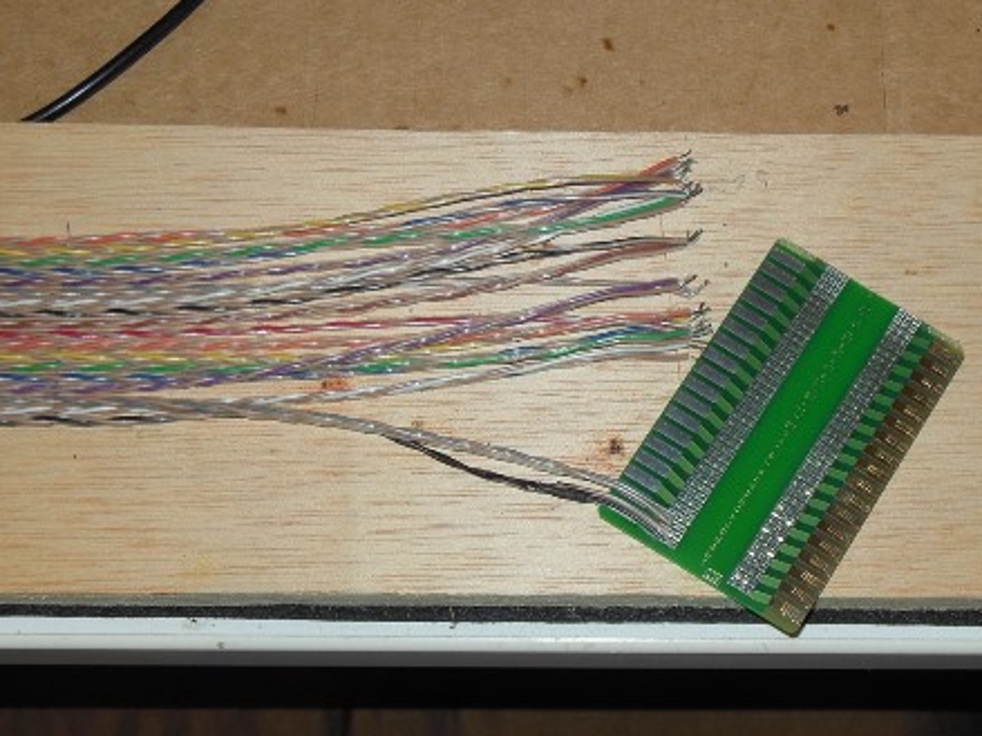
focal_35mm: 51
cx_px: 483
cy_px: 371
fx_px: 1446
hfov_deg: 37.5
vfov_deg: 28.5
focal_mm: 8.9
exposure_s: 1/60
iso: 125
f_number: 4
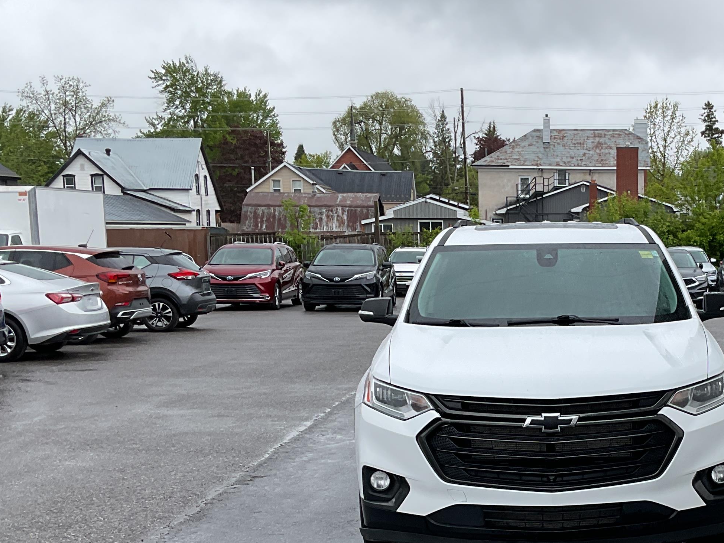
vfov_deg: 24.1
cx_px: 592
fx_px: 1255
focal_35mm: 60
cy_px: 429
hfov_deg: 31.3
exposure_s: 1/829
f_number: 1.8
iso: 16
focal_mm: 3
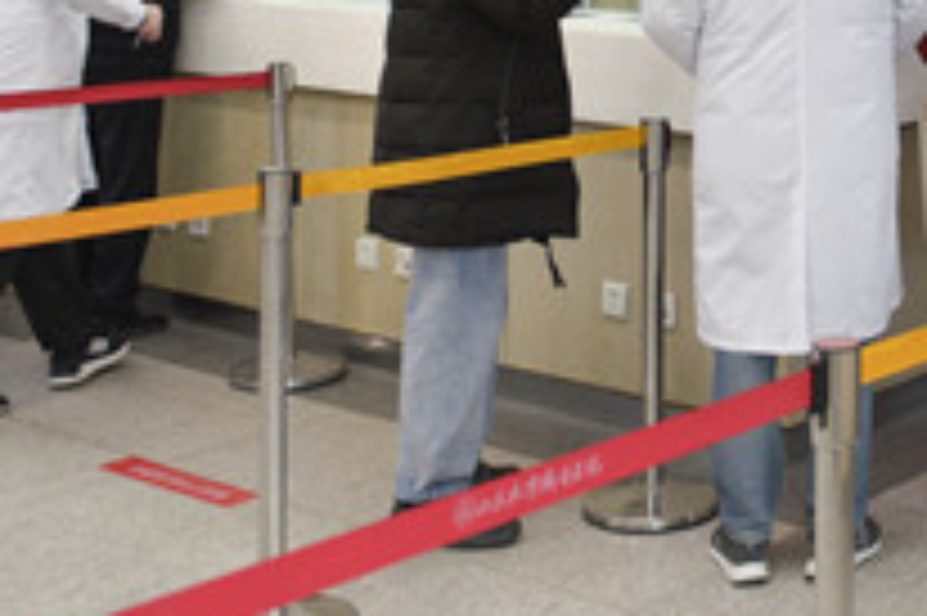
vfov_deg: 18.3
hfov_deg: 26.6
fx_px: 1801
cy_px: -148
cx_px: 1017
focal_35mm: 70
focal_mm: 24
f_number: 3.5
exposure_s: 1/40
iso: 1250
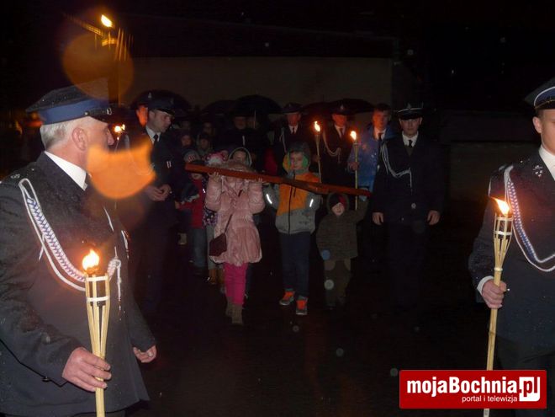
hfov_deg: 41.2
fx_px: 738
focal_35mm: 46
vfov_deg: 31.5
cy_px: 208
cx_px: 278
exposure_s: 1/8
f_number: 3.2
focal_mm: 7.5
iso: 200
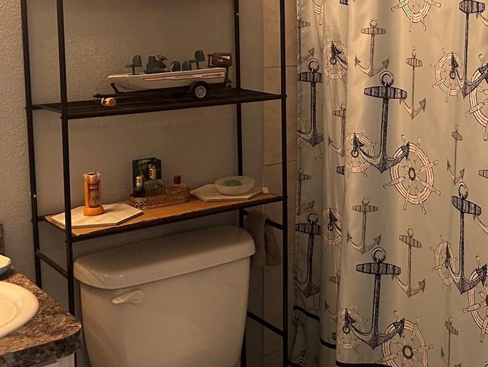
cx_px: 380
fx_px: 776
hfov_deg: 34.0
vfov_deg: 26.3
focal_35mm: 55
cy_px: 95
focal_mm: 6.86
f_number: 1.78
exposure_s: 1/60
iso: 250
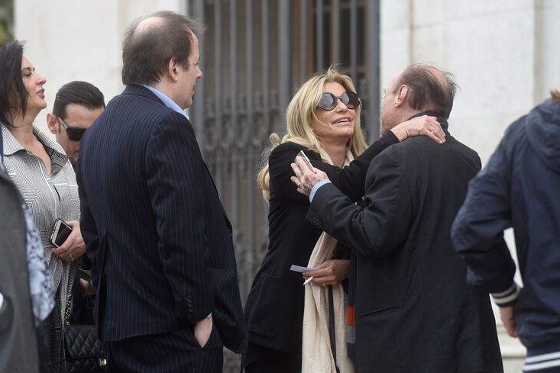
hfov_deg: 10.2
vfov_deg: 6.8
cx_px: 269
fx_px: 3127
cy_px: 191
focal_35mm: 201
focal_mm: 185
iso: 800
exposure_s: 1/1000
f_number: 5.6
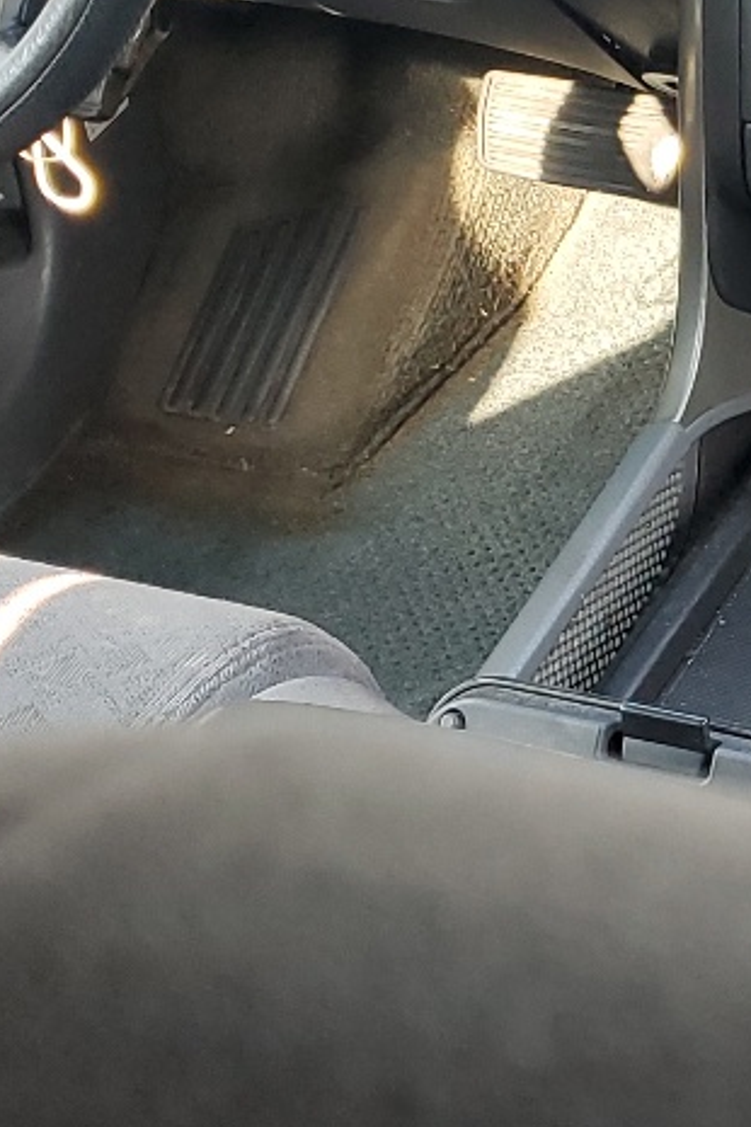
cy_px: 477
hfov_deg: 13.8
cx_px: 1131
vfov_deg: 21.9
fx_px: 2910
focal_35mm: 93
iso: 69
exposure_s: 1/120
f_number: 1.5
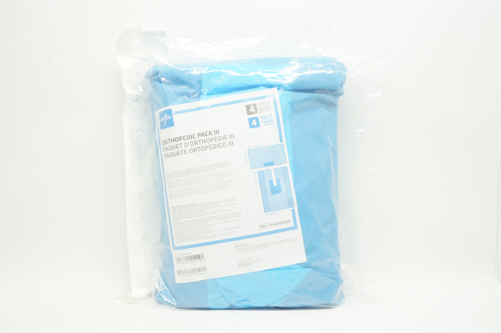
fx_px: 521
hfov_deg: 51.3
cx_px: 250
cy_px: 166
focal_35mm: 38
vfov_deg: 35.4
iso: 400
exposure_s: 1/15
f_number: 10
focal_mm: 25
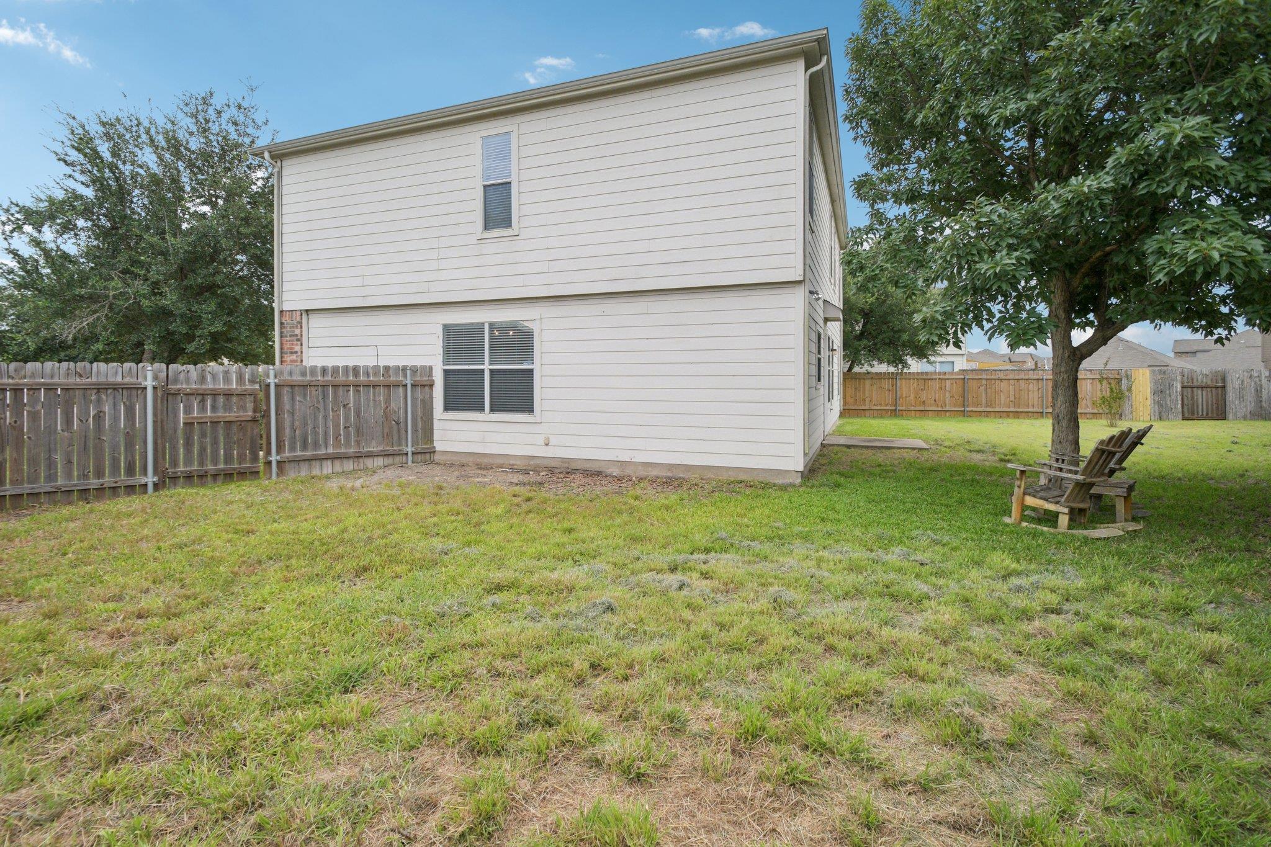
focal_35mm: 15
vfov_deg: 77.3
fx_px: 530
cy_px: 424
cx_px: 636
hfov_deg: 100.4
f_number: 8
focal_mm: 10
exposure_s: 1/250
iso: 400
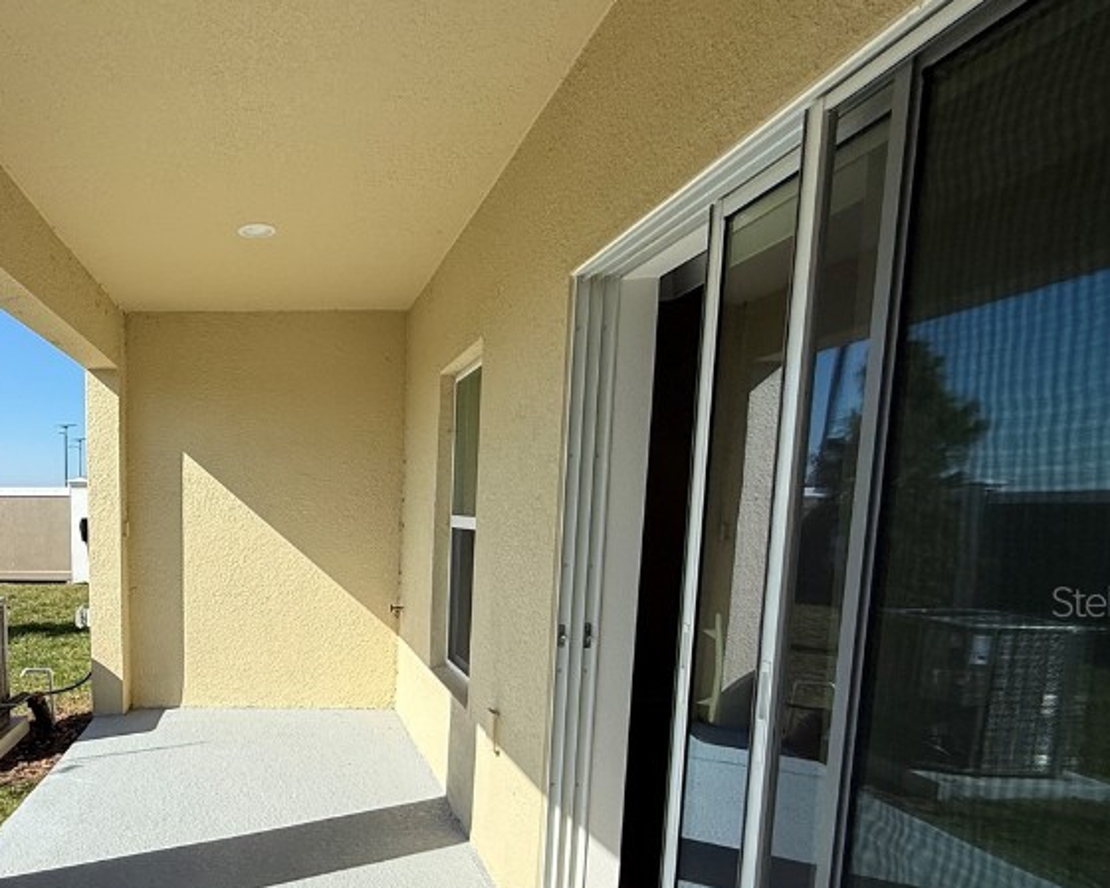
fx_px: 821
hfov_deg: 62.4
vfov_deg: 55.5
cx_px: 224
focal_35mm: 25
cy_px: 601
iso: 50
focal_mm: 2.22
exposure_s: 1/2092
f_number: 2.2
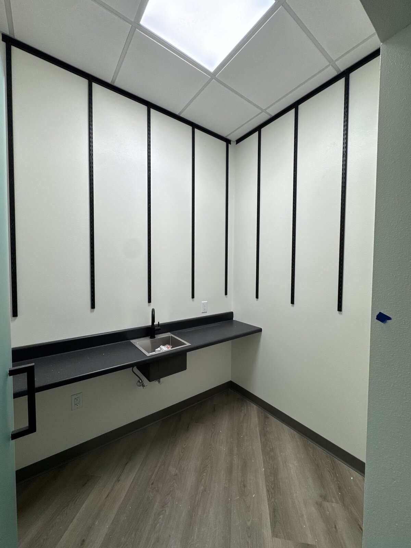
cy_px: 274
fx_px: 222
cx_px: 206
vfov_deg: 102.1
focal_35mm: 14
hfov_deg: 85.7
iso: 80
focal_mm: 2.22
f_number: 2.2
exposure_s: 1/120
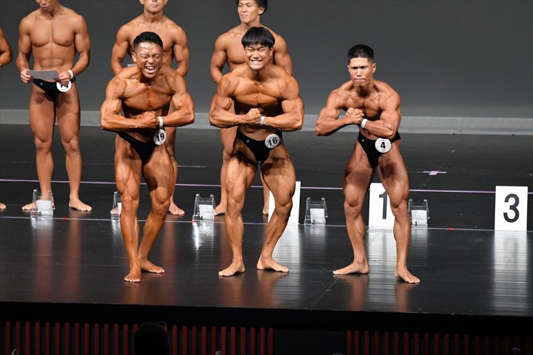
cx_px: 266
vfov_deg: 4.8
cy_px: 178
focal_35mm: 285
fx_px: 4218
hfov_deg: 7.2
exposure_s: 1/400
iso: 4000
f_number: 5.6
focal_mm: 190
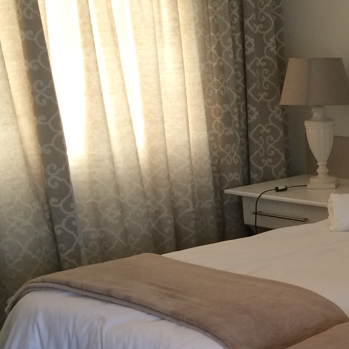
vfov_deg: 21.0
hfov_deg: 18.9
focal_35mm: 82
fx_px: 935
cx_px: 506
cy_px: 256
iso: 80
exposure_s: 1/30
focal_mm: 4.15
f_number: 2.2
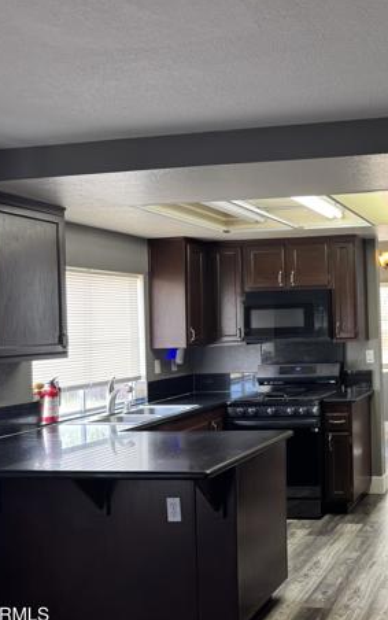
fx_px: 608
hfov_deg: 31.5
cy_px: 315
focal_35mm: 36
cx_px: 422
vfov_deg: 54.0
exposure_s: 1/60
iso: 125
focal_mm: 6.76
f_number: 1.78
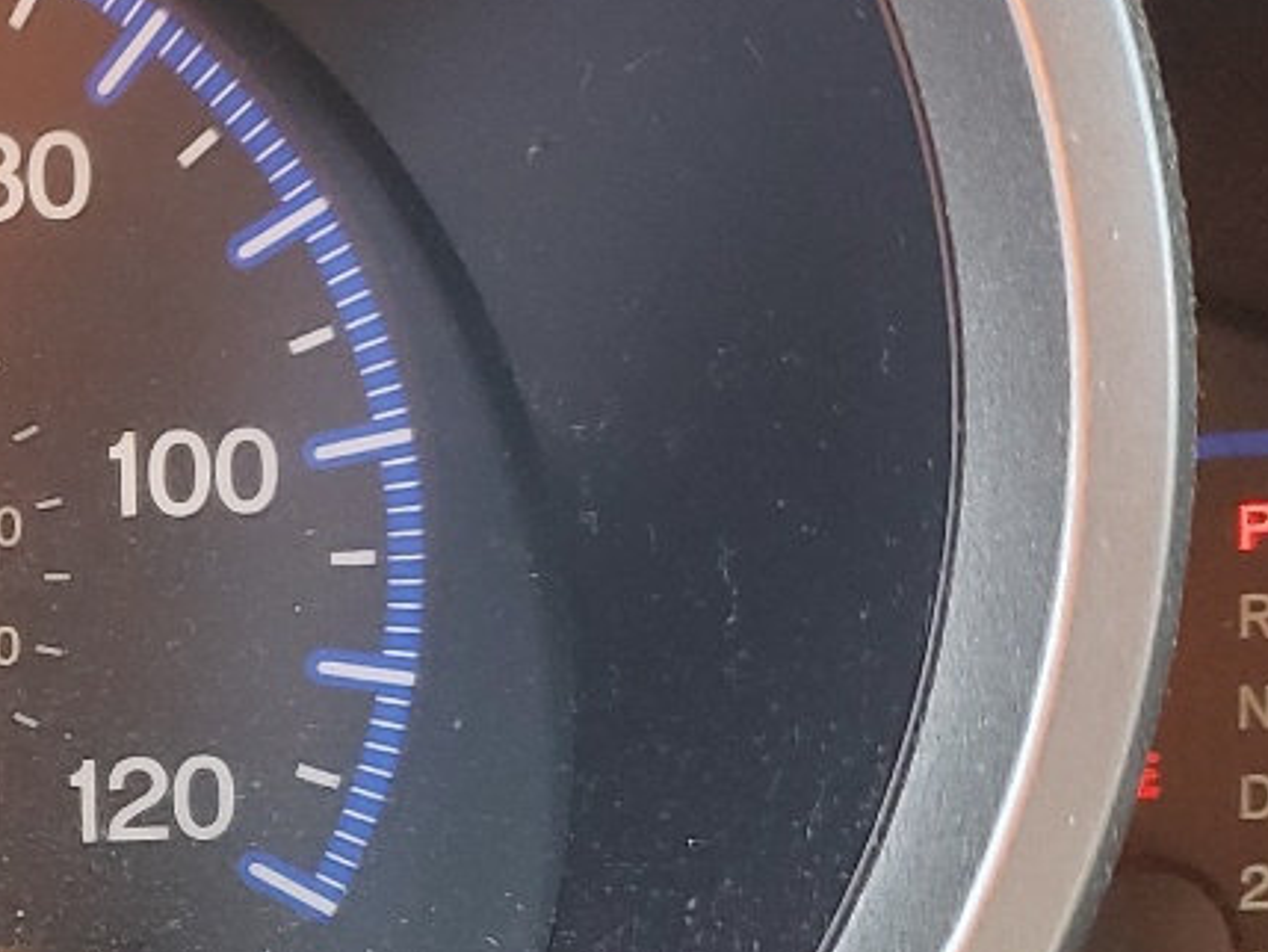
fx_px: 3554
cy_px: 973
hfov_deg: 18.9
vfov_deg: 15.0
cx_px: -346
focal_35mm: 97
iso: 78
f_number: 1.5
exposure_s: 1/120
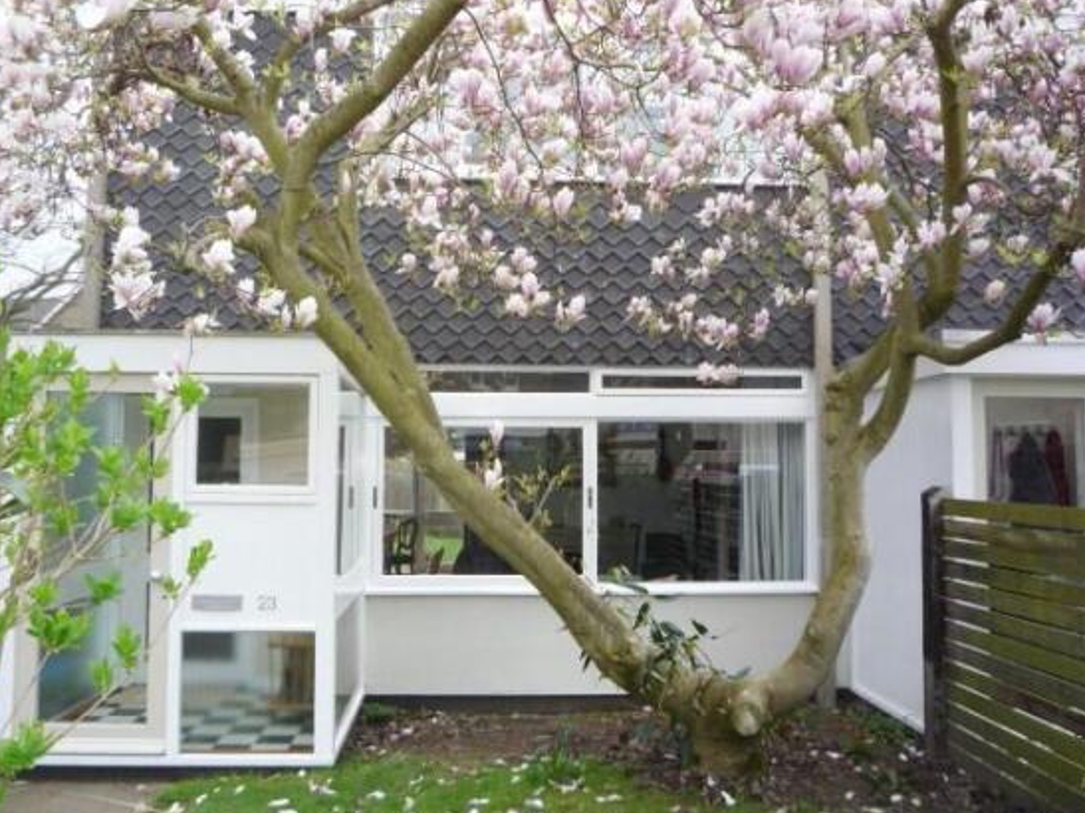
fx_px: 1003
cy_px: 404
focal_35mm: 32
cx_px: 529
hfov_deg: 56.8
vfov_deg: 44.1
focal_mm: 5.2
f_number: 4
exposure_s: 1/160
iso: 100
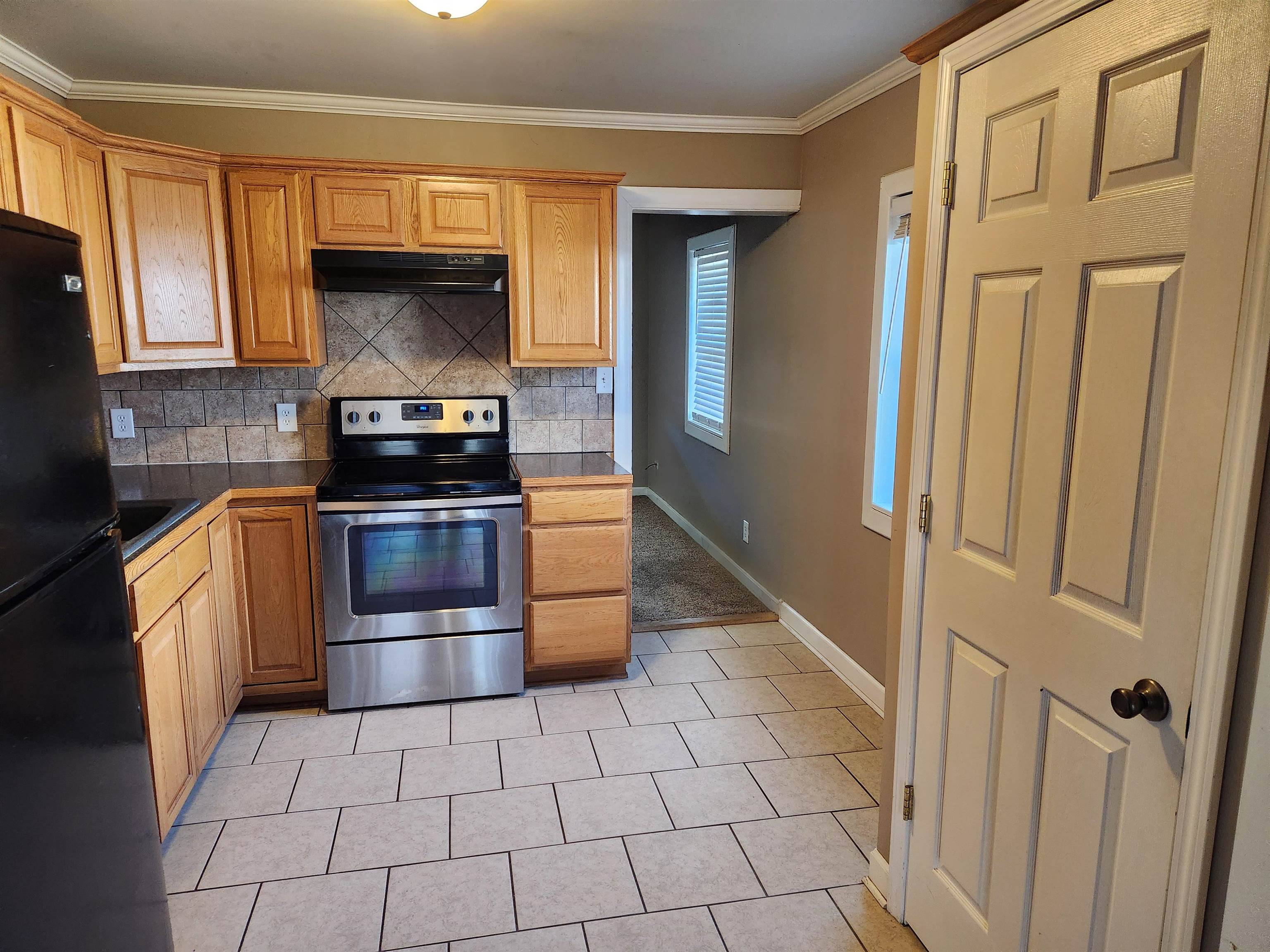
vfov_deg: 58.9
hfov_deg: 73.9
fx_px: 844
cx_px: 635
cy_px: 476
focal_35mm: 23
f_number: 1.8
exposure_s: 1/120
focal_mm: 5.4
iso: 500
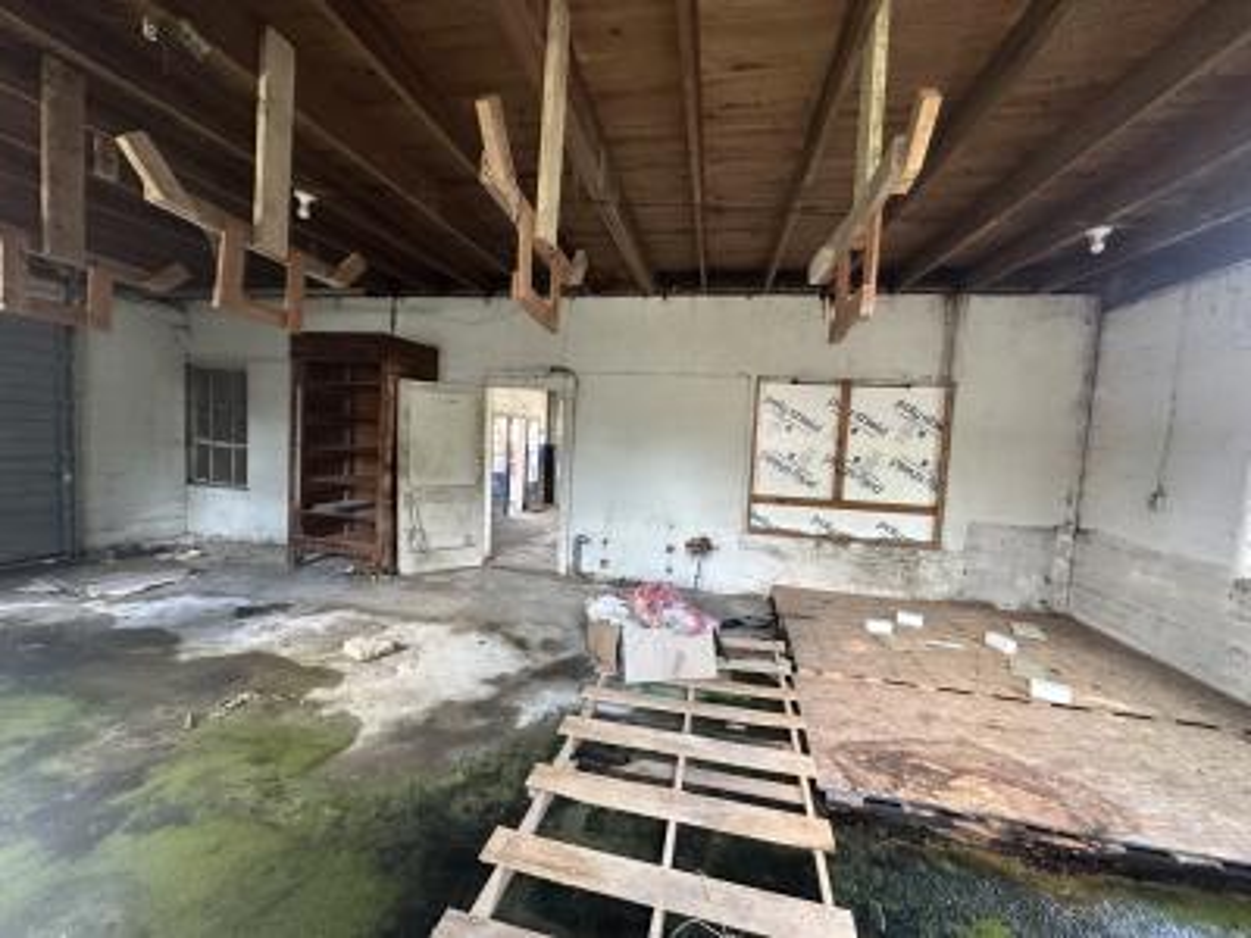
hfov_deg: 102.1
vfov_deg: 85.7
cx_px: 626
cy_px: 469
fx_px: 506
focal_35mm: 14
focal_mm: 2.22
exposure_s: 1/99
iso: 250
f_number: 2.2
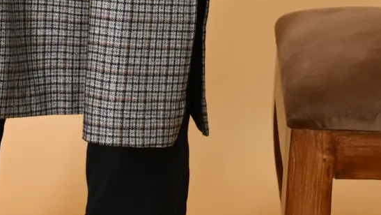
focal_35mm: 205
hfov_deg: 10.5
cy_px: -354
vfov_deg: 5.7
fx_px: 2072
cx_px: 102
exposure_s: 1/320
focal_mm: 42
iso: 250
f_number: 2.8
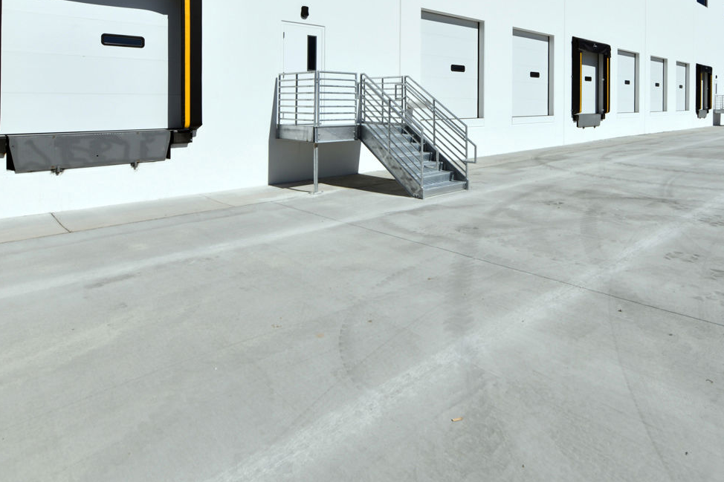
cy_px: 101
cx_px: 455
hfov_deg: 74.7
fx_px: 462
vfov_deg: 51.9
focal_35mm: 23
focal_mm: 14
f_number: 8
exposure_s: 1/1250
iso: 100
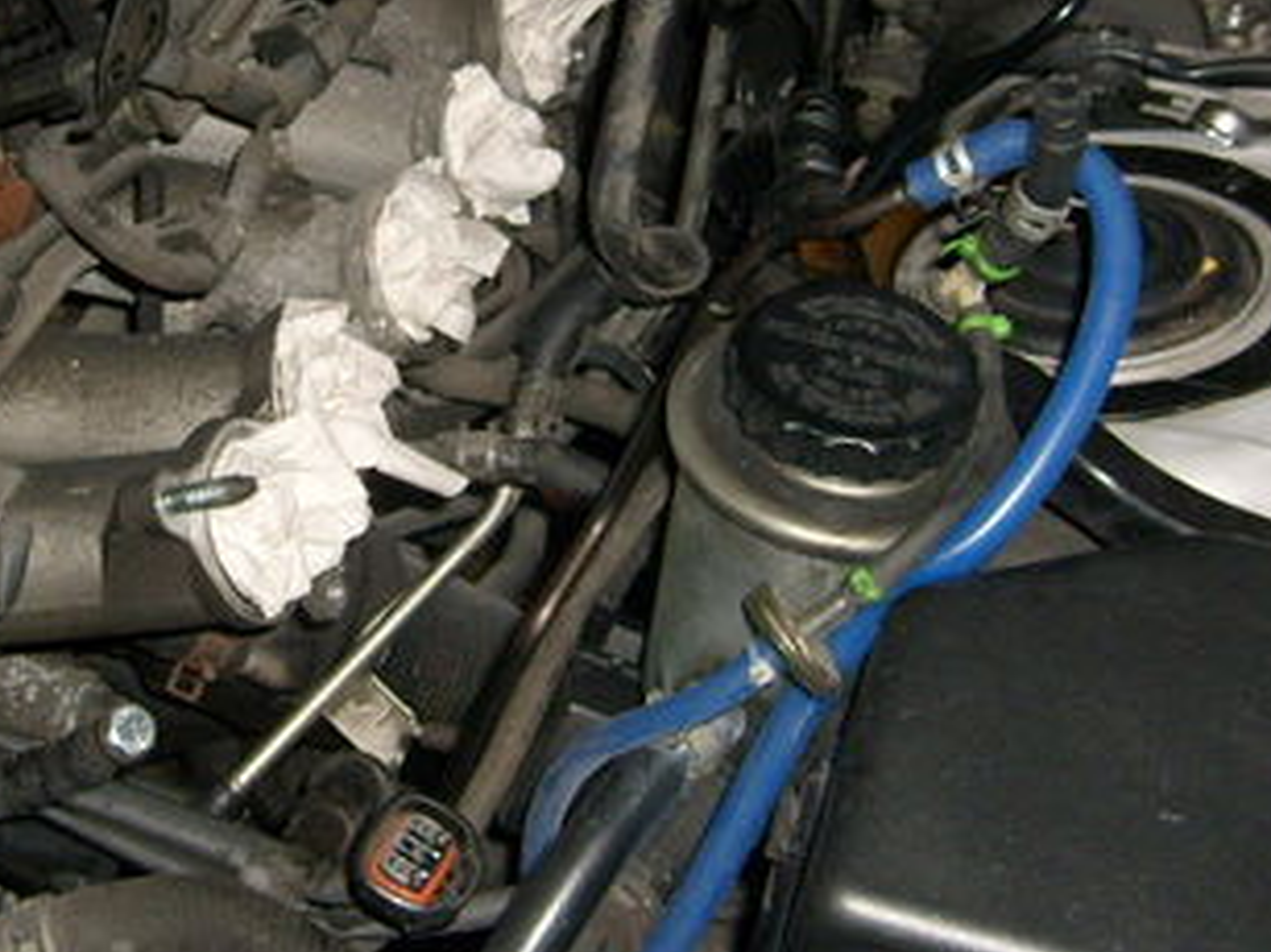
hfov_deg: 26.4
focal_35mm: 73
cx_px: 344
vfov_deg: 20.1
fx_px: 2679
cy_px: 290
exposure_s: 1/45
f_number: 2.8
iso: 100
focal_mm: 5.8
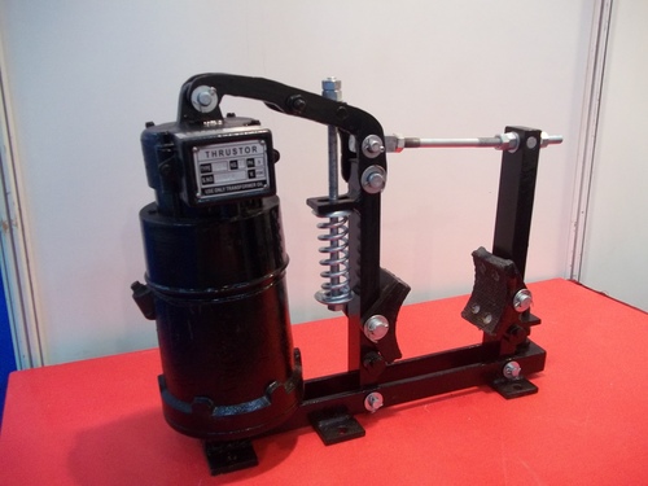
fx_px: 599
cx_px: 324
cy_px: 243
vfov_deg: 44.2
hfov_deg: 56.8
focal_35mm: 32
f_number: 2.9
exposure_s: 1/20
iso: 160
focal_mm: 5.7
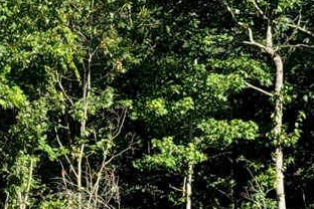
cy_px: 214
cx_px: -124
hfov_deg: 12.1
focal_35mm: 164
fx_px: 1430
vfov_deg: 8.3
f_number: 1.78
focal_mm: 6.76
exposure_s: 1/1818
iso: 64
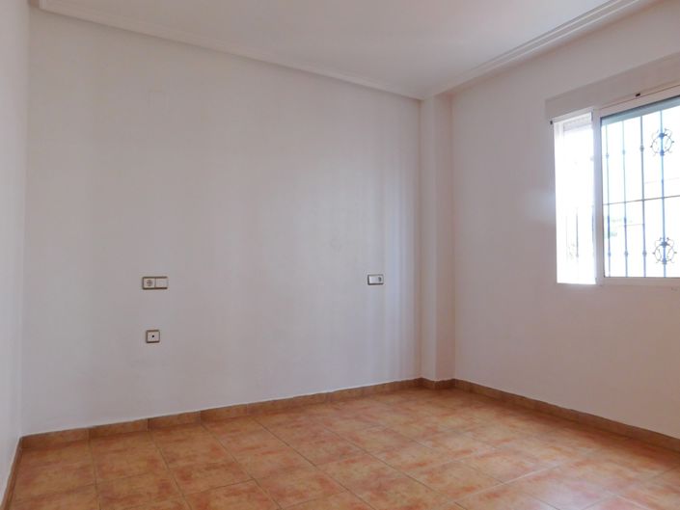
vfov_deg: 58.9
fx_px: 452
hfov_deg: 73.9
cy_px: 255
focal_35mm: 23
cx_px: 340
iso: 160
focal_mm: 4
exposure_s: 1/30
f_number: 3
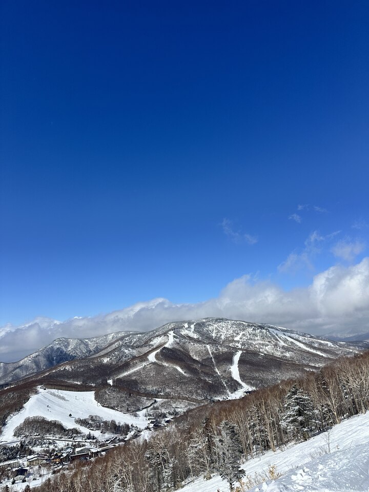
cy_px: 246
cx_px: 184
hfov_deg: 56.8
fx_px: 341
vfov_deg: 71.6
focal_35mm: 24
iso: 80
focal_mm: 6.86
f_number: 1.78
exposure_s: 1/10753
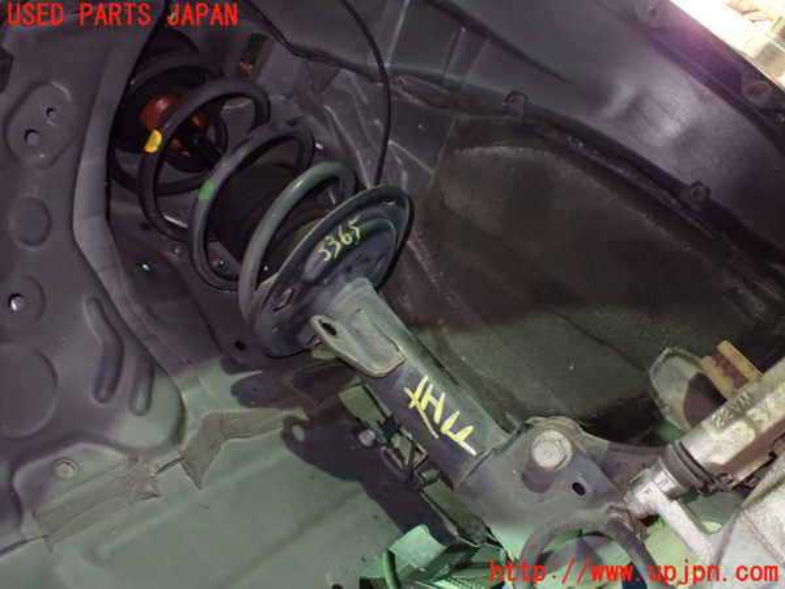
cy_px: 294
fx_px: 680
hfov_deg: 60.0
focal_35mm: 30
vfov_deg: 46.8
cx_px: 392
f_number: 2.3
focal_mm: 5.4
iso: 1250
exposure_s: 1/30
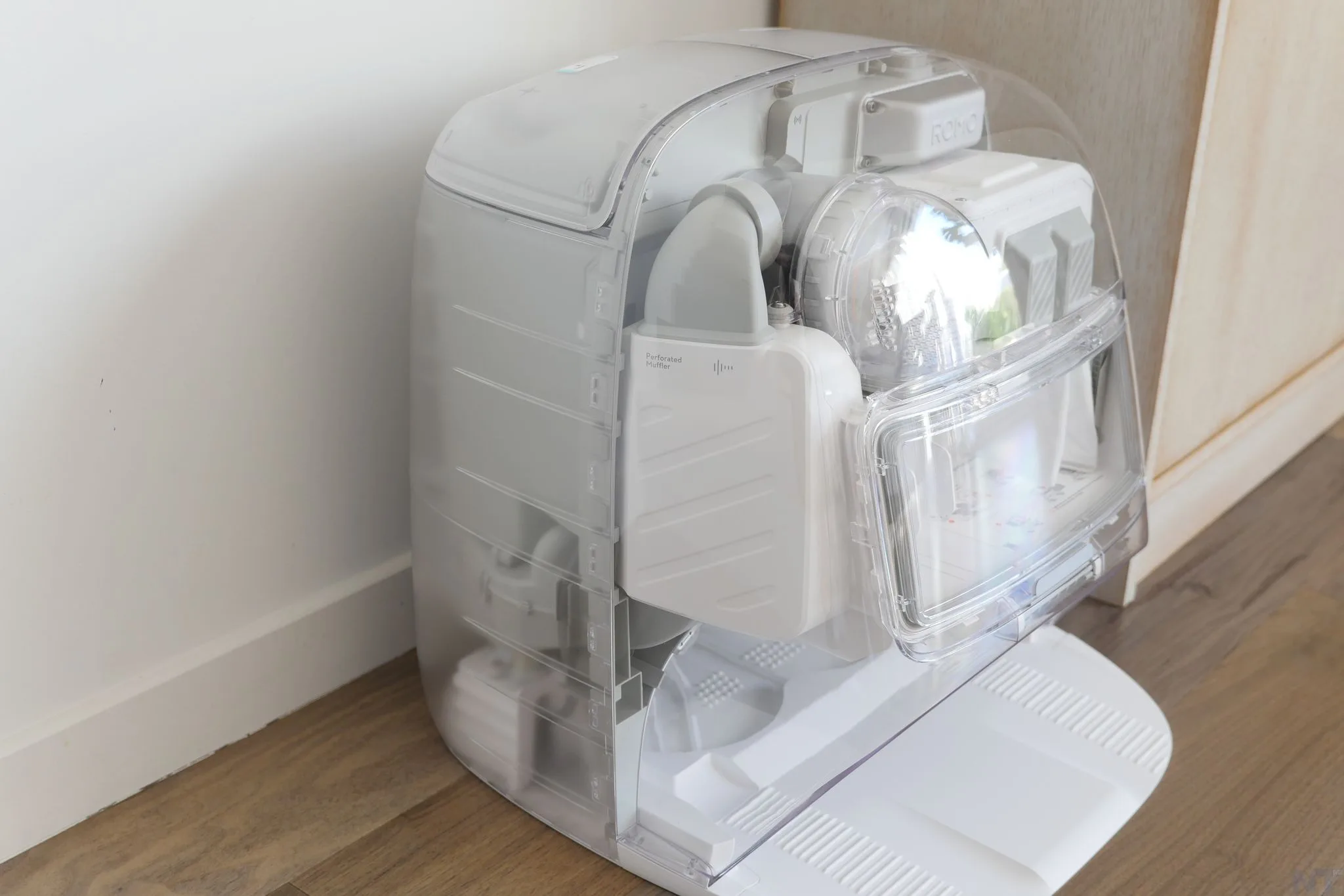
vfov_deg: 29.9
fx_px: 1680
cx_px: 672
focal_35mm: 45
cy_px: 448
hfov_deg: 43.6
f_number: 2.8
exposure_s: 1/60
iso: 250
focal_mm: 22
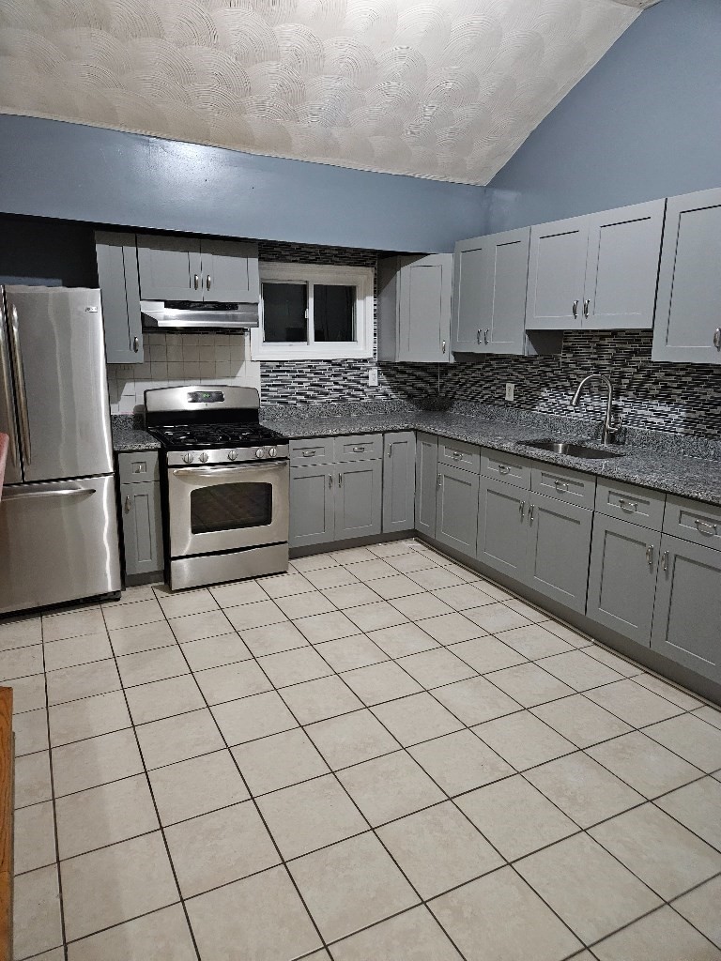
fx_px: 639
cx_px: 360
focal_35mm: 23
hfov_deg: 58.9
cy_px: 480
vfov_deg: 73.9
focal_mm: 5.4
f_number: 1.8
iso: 1250
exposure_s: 1/60
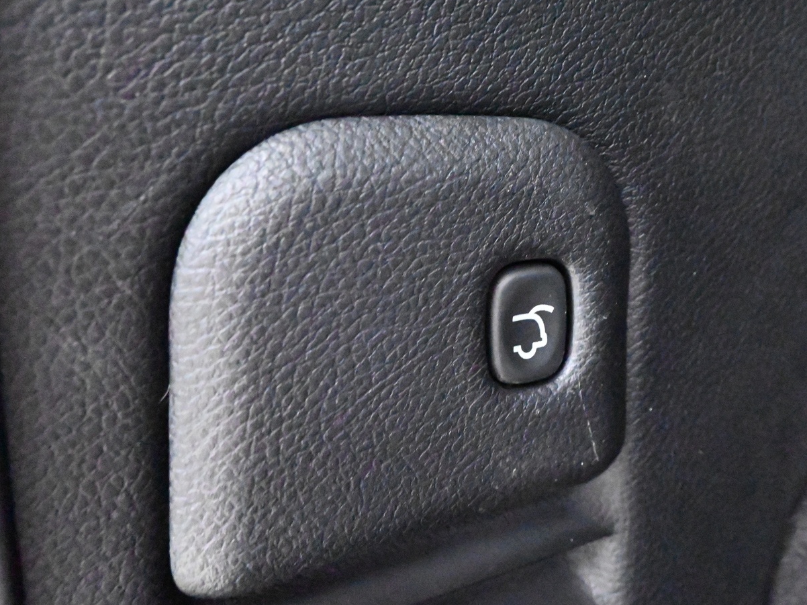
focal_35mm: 35
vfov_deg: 40.7
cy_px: 326
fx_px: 816
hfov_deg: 51.7
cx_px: 532
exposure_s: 1/30
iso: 36000
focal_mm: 18
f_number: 6.3
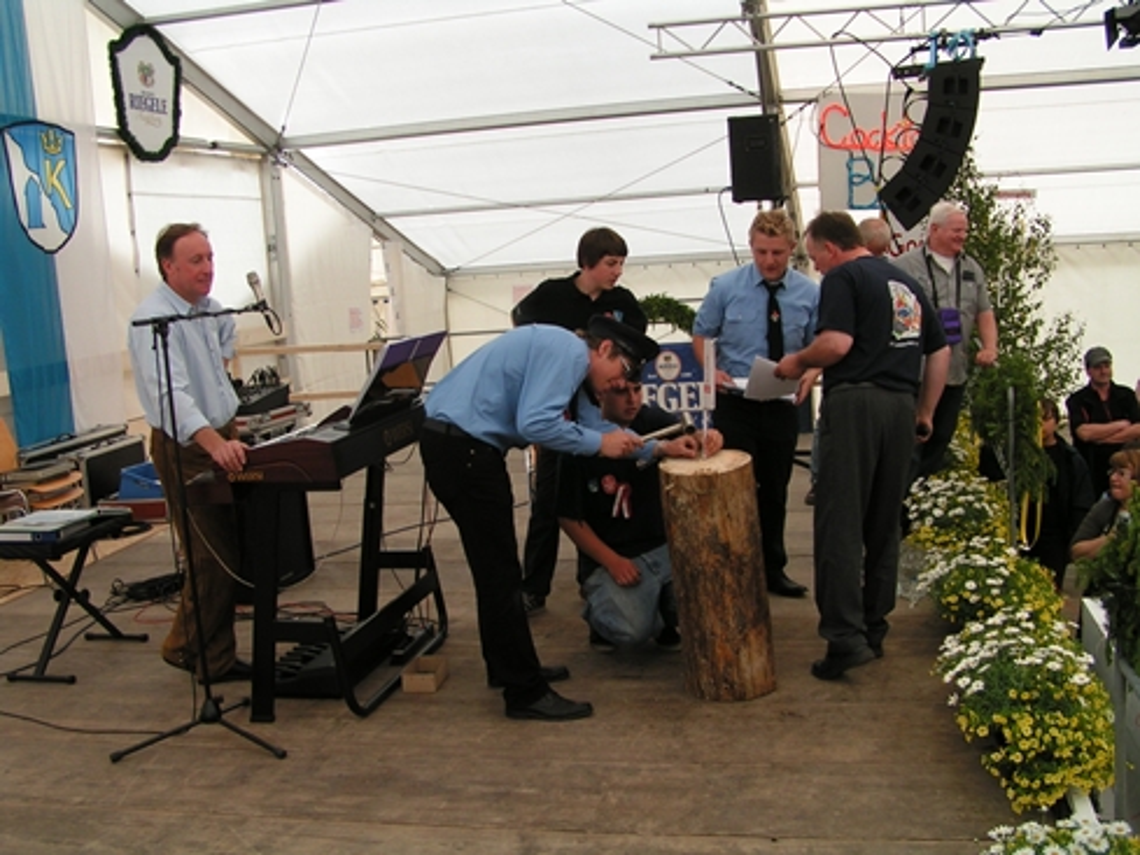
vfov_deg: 37.7
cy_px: 428
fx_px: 1252
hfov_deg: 49.0
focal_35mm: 38
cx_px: 570
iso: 50
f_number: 4
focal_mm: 5.8
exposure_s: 1/60
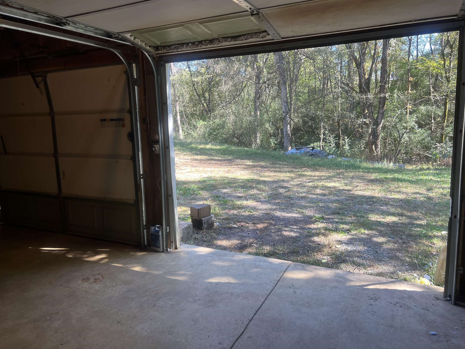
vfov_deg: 53.1
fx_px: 349
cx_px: 232
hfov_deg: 67.3
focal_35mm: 26
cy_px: 174
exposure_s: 1/130
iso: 32
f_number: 1.5
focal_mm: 5.7
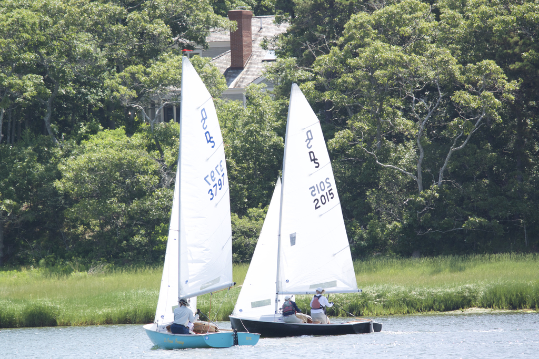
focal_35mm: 445
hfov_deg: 4.6
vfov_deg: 3.1
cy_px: 180
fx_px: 6663
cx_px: 270
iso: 200
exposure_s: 1/400
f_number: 5.3
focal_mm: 165
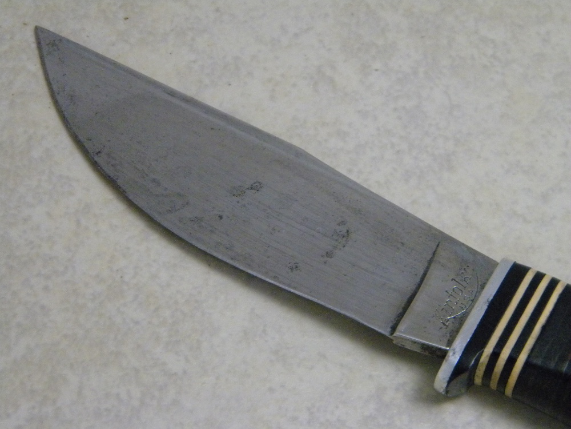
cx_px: 286
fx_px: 1732
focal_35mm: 105
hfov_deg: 18.7
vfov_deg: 14.1
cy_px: 214
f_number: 4.7
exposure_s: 1/51
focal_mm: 19
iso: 800
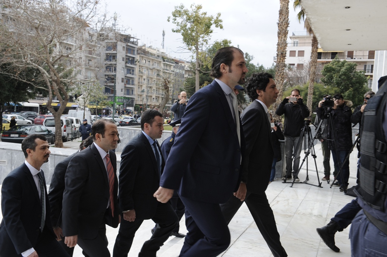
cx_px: 194
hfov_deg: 53.2
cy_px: 128
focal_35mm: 36
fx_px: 387
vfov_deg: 36.8
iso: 640
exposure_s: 1/160
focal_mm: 36
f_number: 11
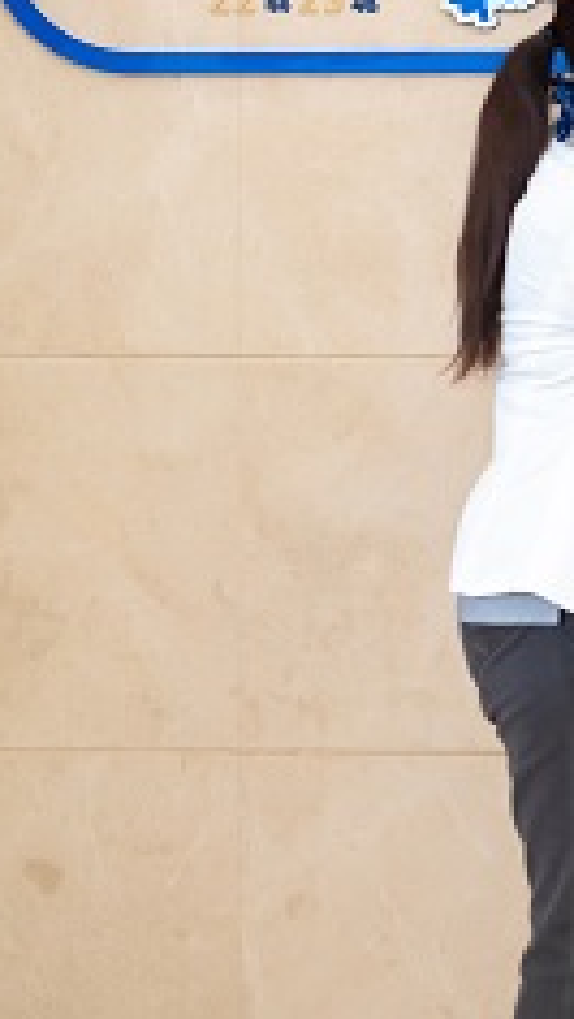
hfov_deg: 8.3
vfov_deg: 15.3
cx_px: 1070
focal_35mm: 140
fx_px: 3783
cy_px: 548
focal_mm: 50
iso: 500
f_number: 2.2
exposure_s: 1/100
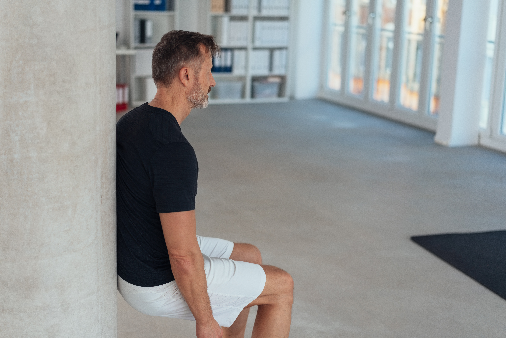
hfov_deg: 36.2
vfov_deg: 24.6
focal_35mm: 55
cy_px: 169
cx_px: 253
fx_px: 773
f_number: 2.2
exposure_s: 1/125
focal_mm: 55
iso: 160
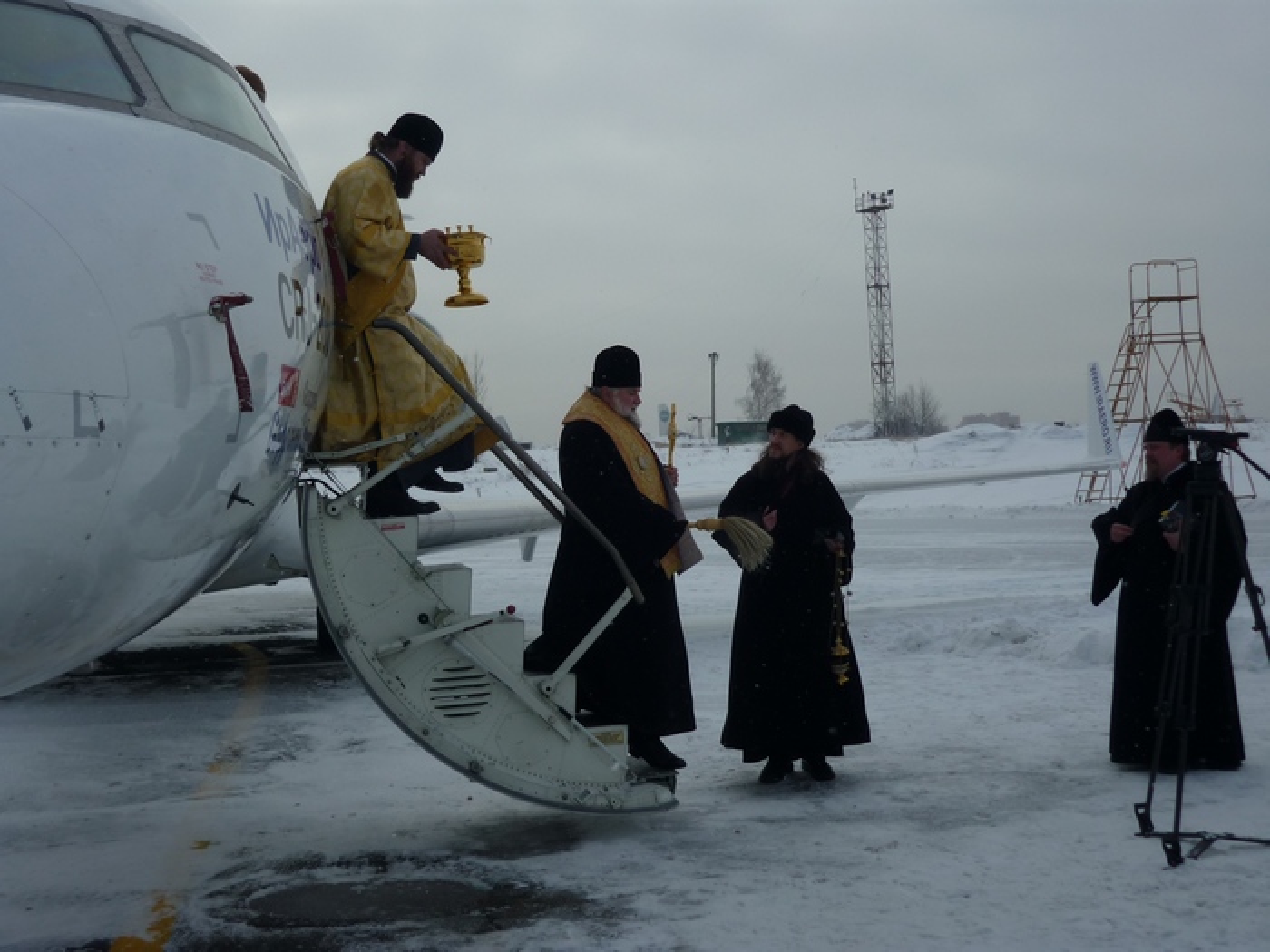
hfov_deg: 39.7
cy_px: 476
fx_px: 1761
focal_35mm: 48
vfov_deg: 30.3
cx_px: 635
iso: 80
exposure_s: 1/1000
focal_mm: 8
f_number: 3.2
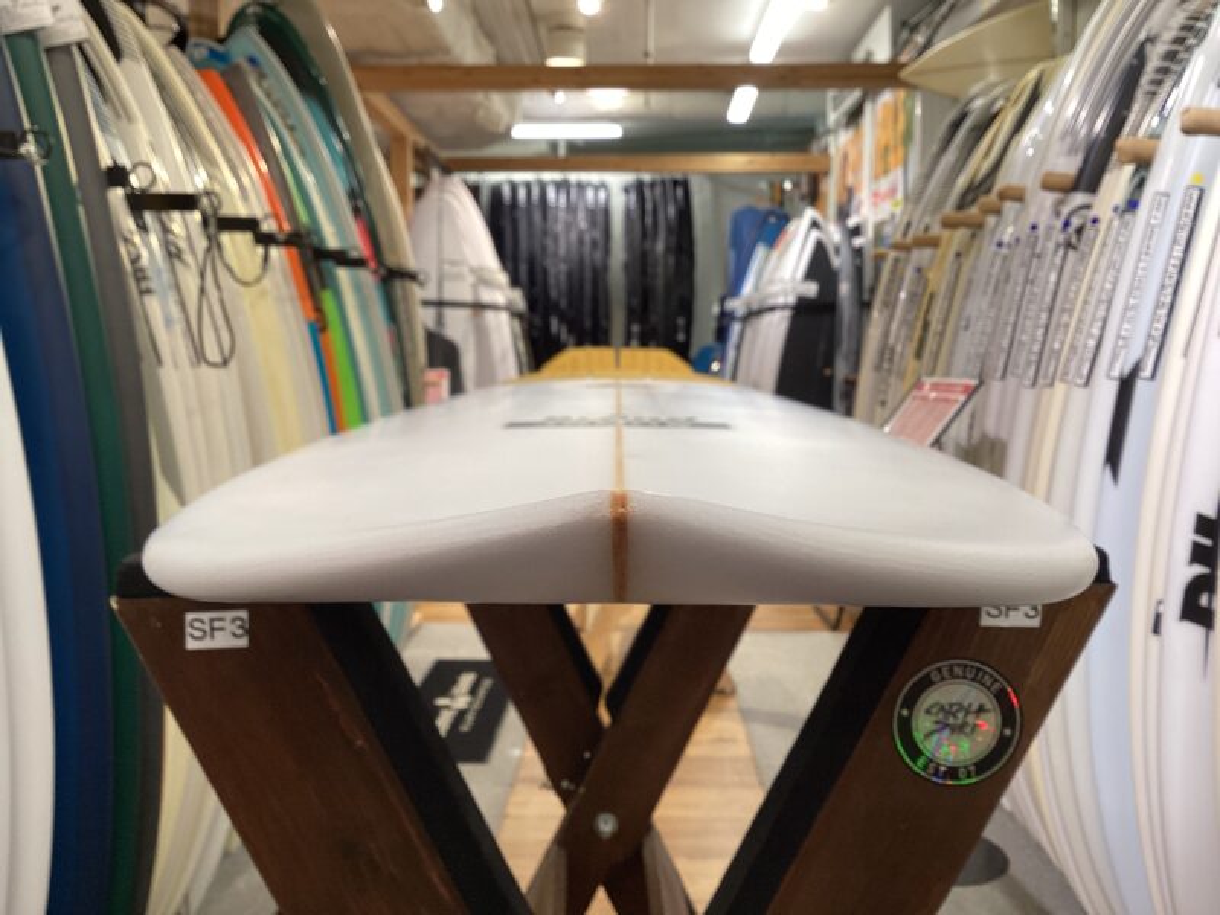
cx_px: 610
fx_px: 1093
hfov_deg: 58.4
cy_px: 458
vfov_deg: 45.4
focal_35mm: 31
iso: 50
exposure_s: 1/50
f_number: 2.4
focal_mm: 3.3
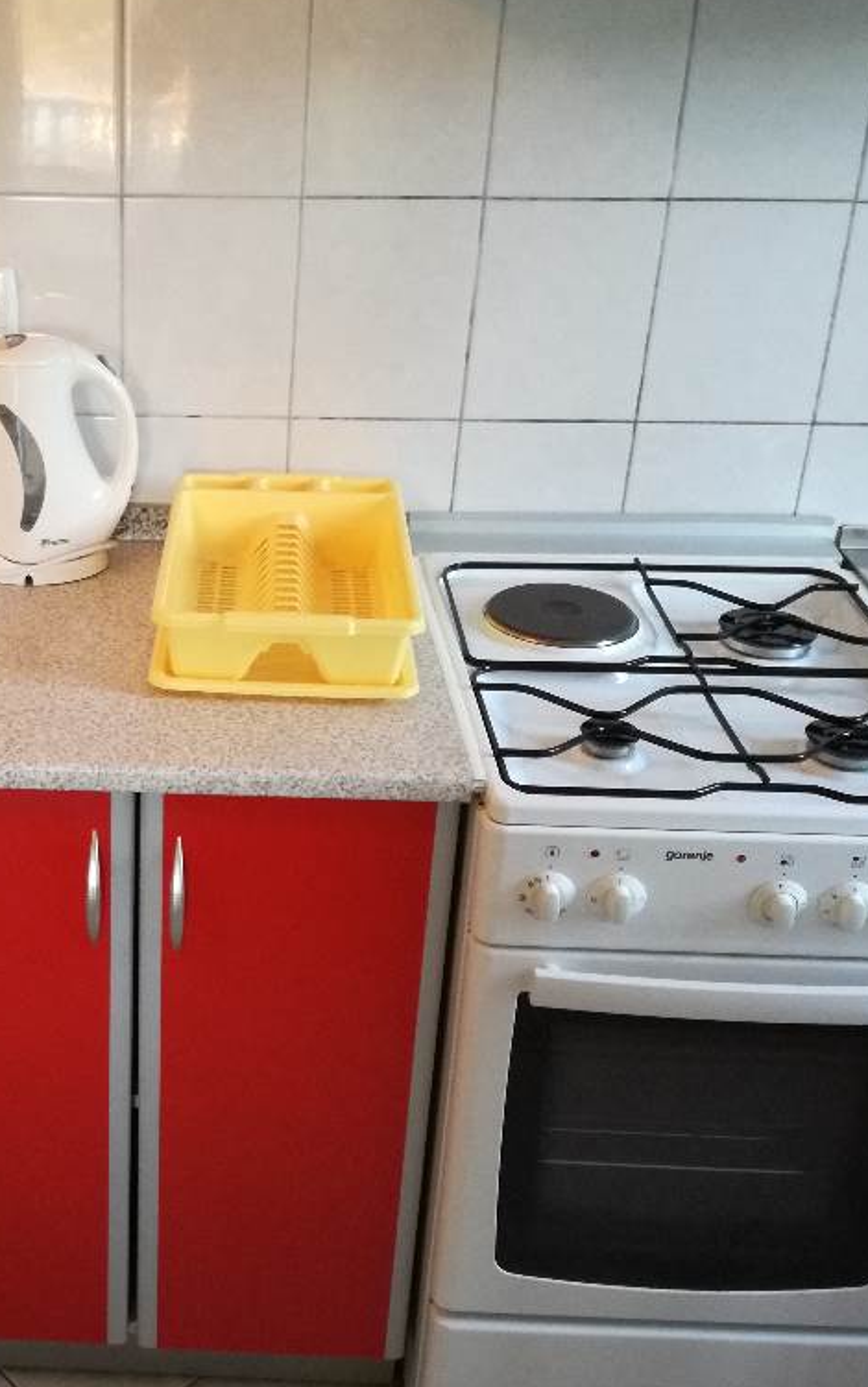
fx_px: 1475
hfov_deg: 31.6
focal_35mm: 39
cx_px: 124
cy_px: 683
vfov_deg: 50.4
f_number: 2
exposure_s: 1/25
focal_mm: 3.79
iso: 400
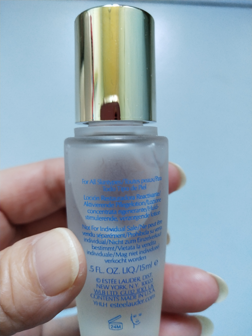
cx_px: 126
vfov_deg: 60.0
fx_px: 291
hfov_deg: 46.8
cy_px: 168
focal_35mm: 30
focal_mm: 3.95
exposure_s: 1/50
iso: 442
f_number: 1.8
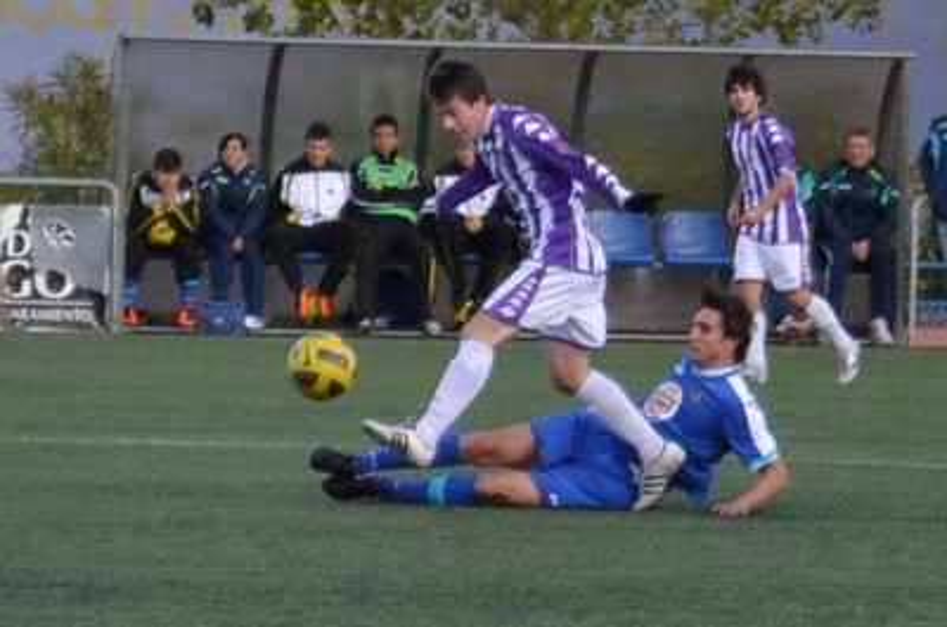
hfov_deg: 24.7
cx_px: 474
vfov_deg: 16.5
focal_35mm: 82
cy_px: 314
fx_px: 2166
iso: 560
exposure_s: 1/500
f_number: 5.6
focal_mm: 55
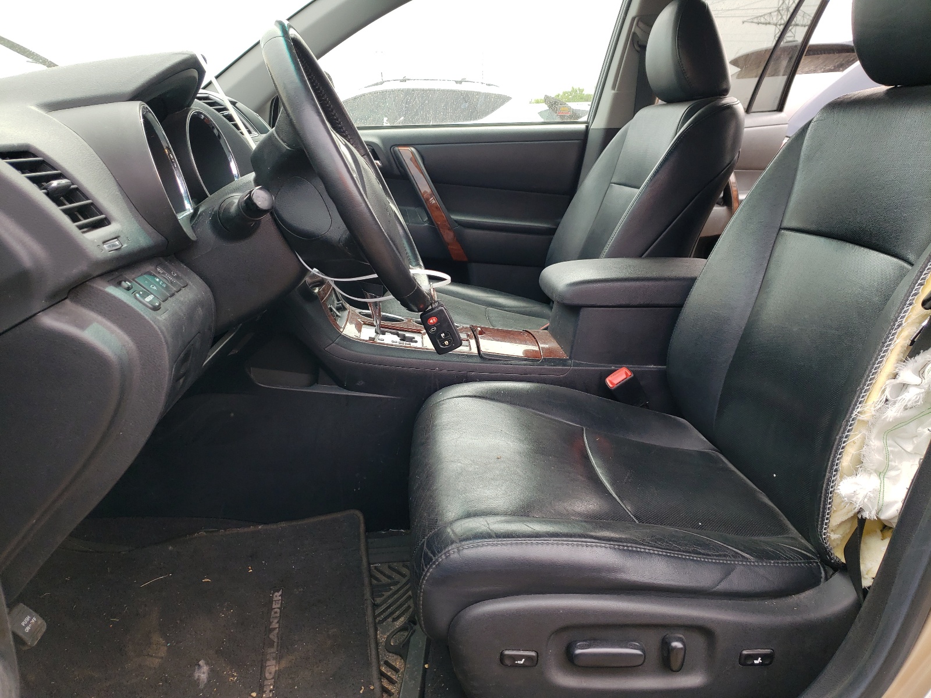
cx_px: 466
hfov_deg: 67.3
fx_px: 699
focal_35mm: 26
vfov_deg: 53.1
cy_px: 349
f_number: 1.5
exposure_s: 1/312
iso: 50
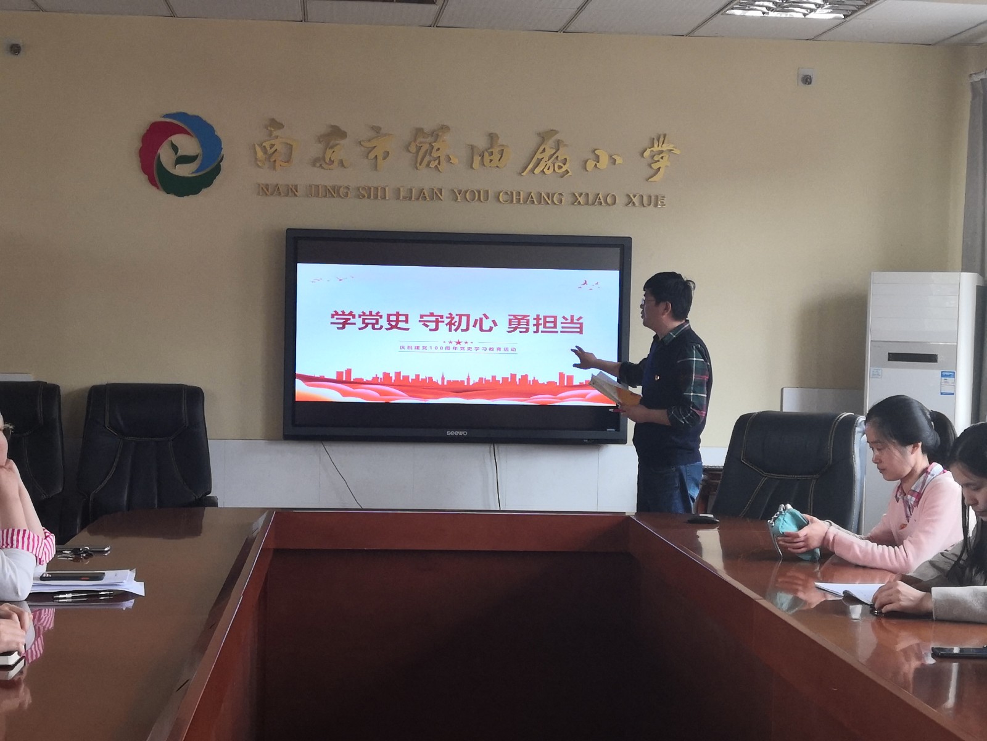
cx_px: 494
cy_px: 370
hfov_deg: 30.7
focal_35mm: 63
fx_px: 1796
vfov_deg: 23.3
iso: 125
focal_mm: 3.95
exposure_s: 1/50
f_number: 1.8
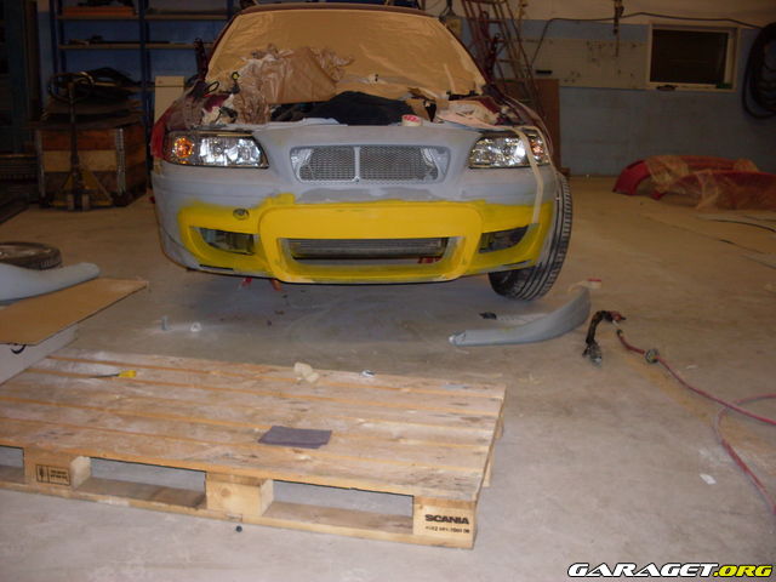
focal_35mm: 38
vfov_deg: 37.7
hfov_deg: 49.0
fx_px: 852
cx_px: 388
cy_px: 291
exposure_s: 1/45
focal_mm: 6.3
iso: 100
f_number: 2.8
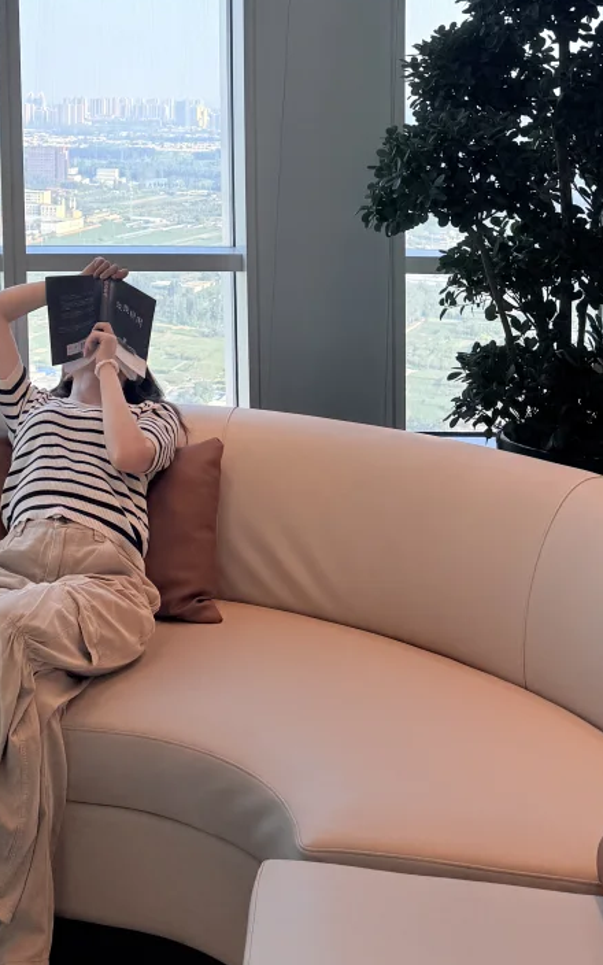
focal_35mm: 52
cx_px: -15
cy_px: 25
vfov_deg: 35.5
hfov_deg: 23.7
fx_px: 1367
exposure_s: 1/868
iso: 80
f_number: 1.78
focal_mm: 6.76
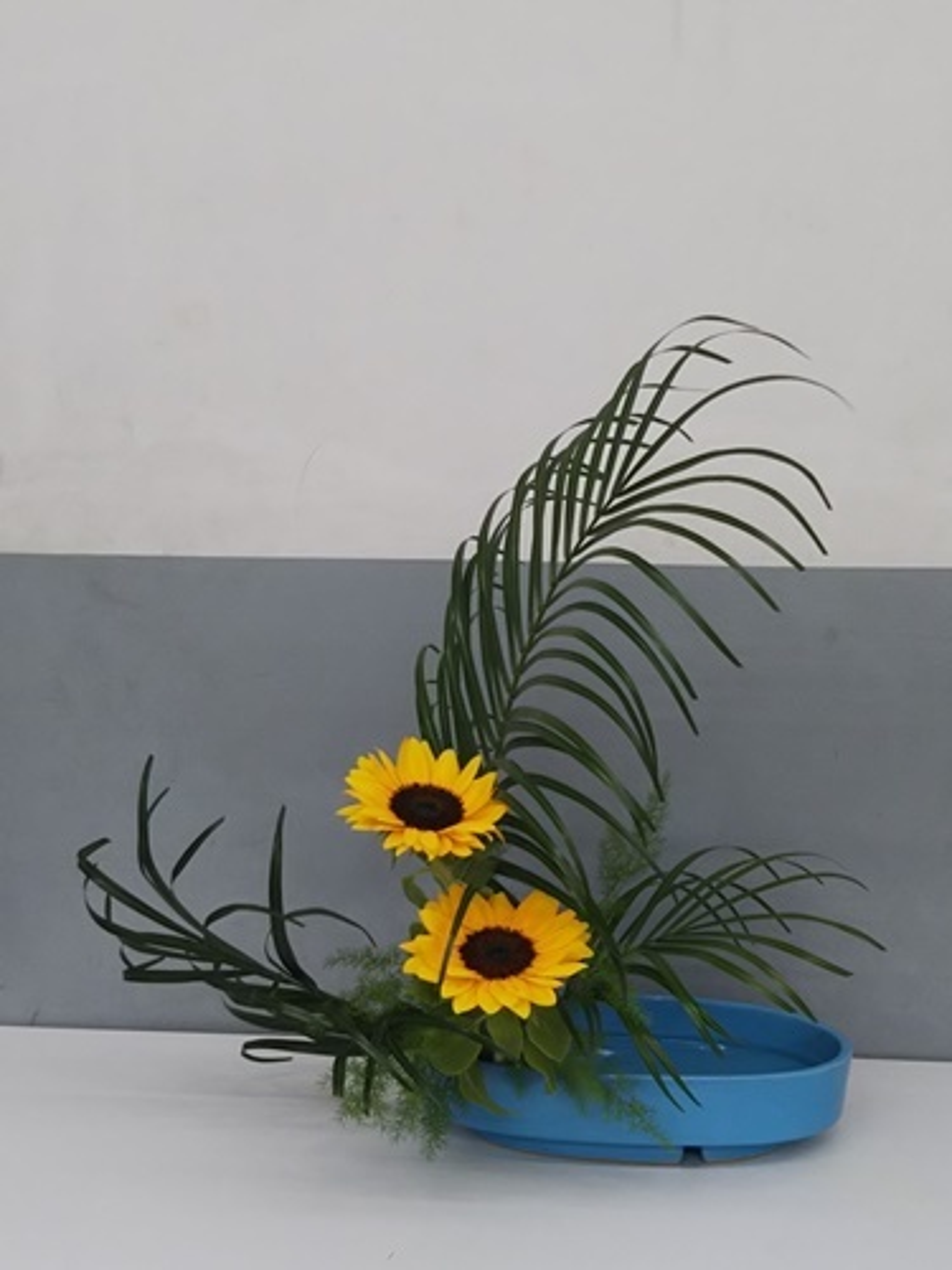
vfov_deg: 60.0
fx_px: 1100
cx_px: 476
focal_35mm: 30
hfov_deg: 46.8
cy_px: 635
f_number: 2.2
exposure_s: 1/40
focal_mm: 4
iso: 40
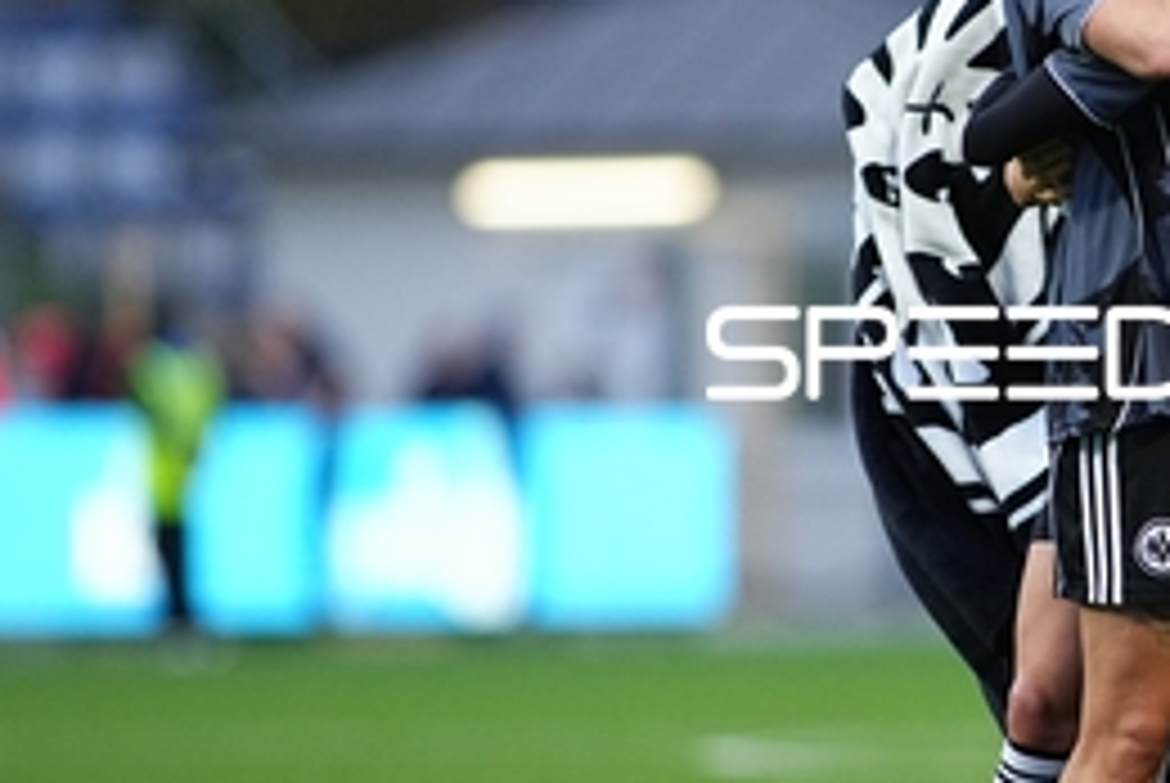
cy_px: 356
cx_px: 1156
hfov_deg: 3.0
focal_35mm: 691
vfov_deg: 2.0
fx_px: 22482
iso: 2000
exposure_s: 1/1600
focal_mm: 300
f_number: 2.8
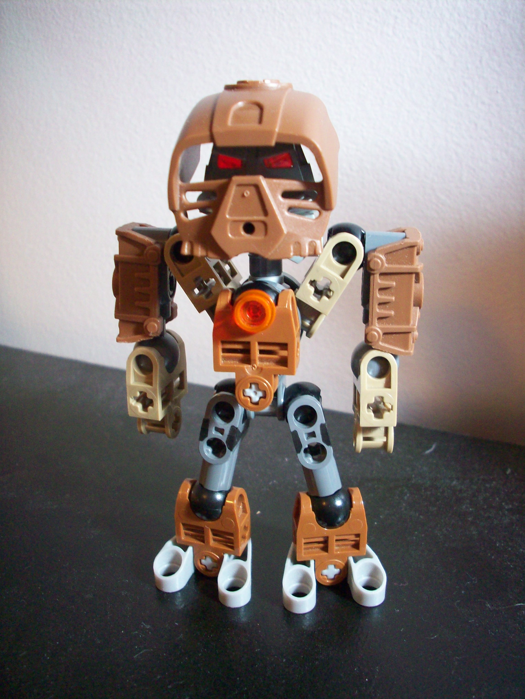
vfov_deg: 50.1
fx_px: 748
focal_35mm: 37
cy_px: 350
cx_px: 262
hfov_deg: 38.7
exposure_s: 1/12.6
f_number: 2.8
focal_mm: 6.2
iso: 160
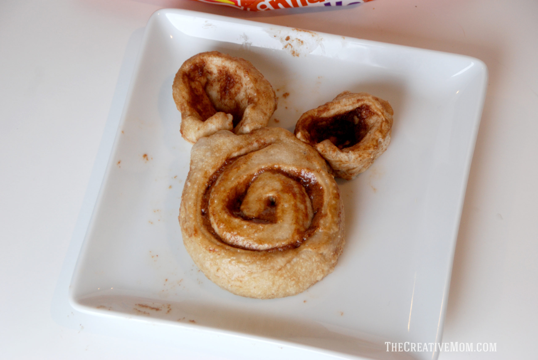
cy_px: 180
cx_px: 269
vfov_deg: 12.2
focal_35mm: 112
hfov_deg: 18.2
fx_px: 1683
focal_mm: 75
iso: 400
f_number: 5.6
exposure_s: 1/30
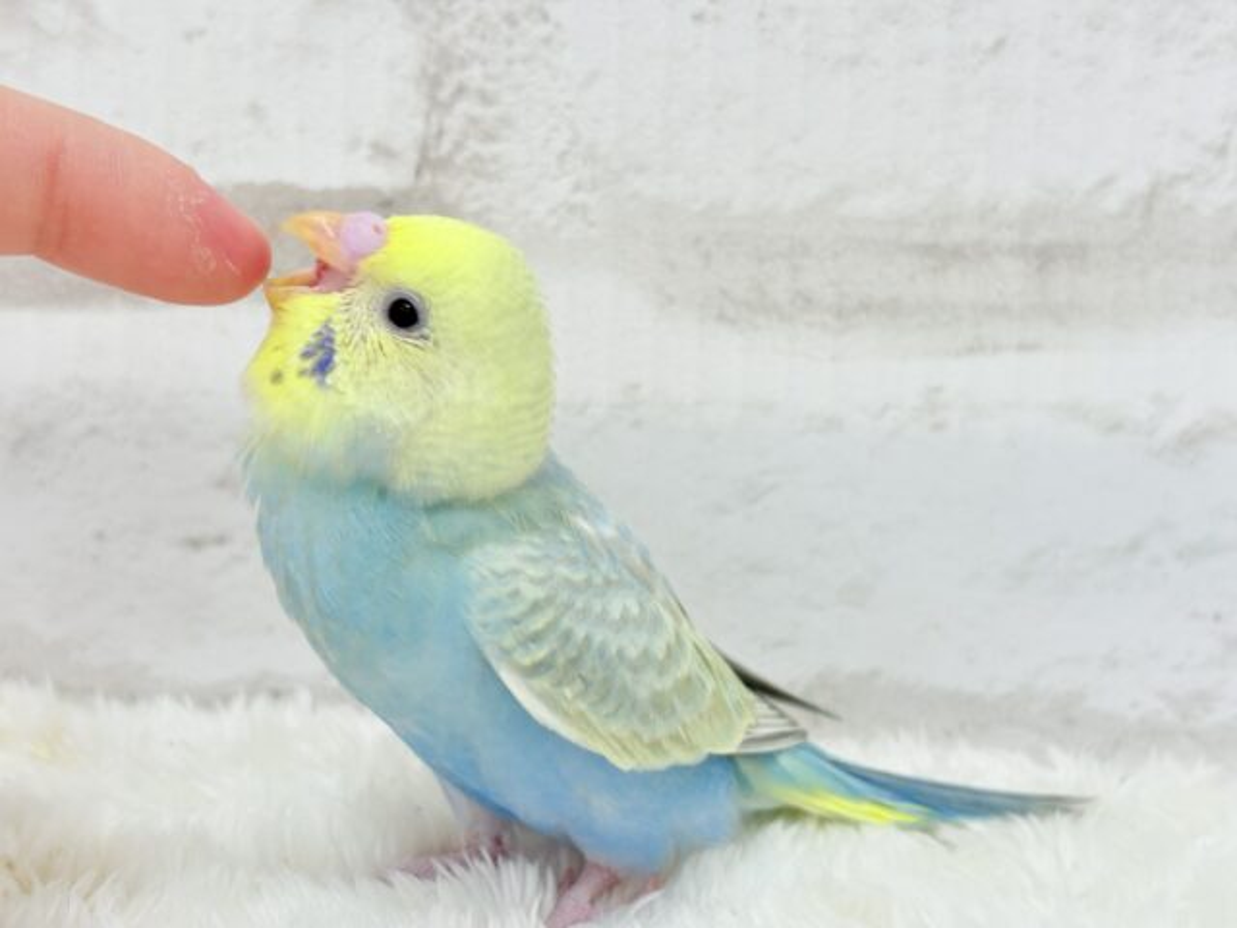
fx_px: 1858
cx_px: 618
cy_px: 464
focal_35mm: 52
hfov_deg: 36.8
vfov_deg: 28.0
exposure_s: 1/50
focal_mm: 5.96
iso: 50
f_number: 1.6
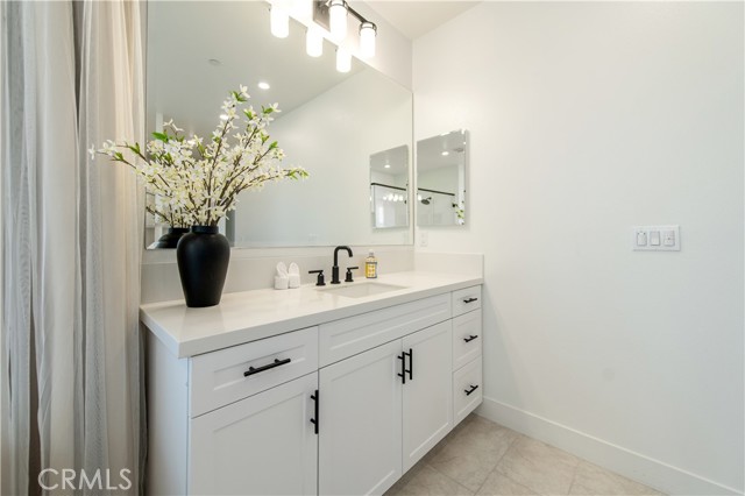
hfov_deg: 104.3
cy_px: 248
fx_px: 290
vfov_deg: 81.1
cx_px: 372
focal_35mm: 14
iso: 400
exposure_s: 1/250
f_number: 4
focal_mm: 14
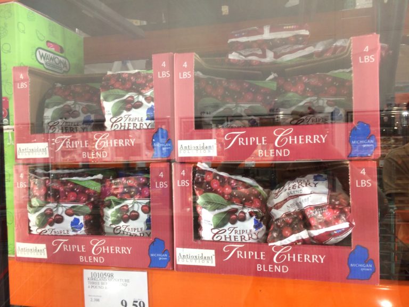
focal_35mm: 29
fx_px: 343
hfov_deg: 61.7
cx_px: 204
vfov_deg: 48.2
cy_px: 154
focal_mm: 4.15
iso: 64
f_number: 2.2
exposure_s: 1/30
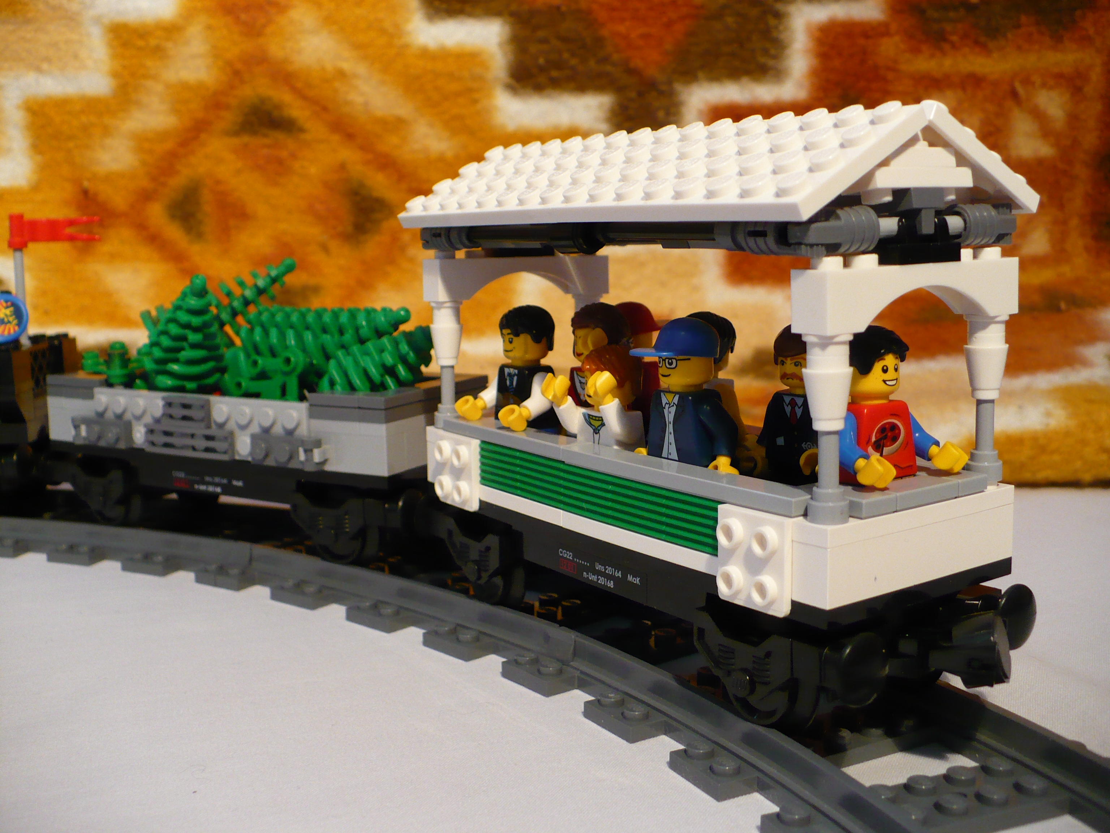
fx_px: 1186
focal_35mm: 37
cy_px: 416
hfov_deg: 50.1
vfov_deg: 38.7
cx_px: 555
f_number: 2.8
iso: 200
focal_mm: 6.1
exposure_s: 1/20
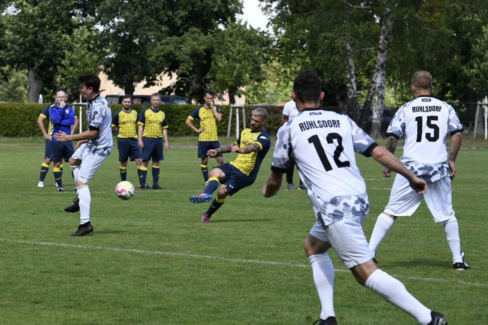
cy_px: 162
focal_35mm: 220
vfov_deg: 6.2
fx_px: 2982
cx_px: 244
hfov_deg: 9.4
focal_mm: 220
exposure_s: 1/1600
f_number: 11
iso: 2000
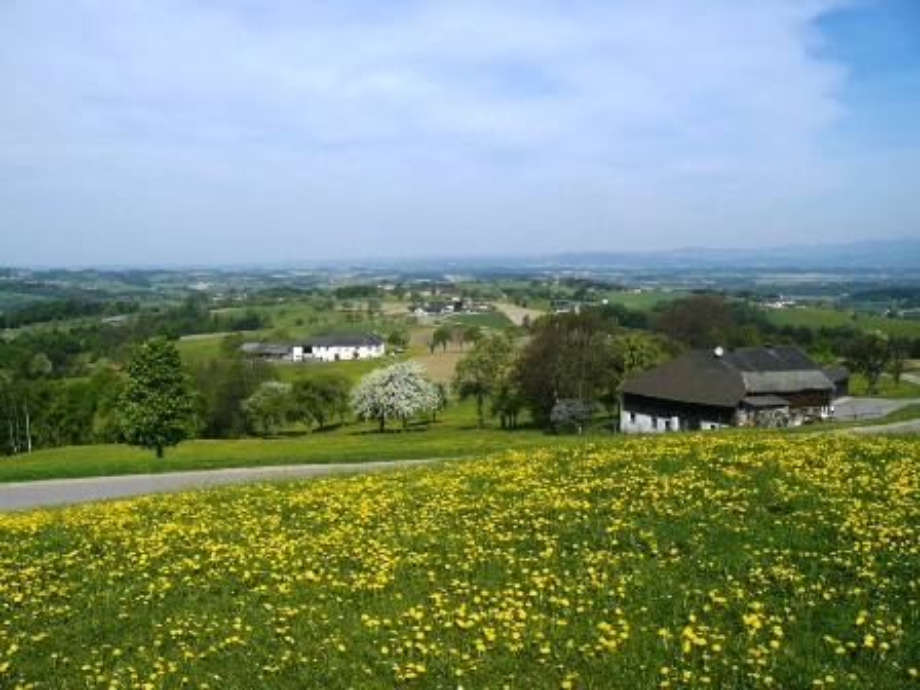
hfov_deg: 49.0
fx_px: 1010
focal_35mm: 38
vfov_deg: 37.7
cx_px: 460
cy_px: 345
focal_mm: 6.3
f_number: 4.4
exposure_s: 1/1250
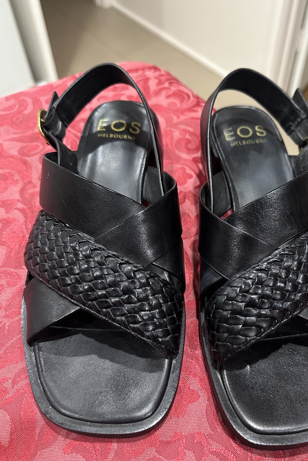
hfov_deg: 41.9
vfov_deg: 60.2
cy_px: 244
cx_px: 199
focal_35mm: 31
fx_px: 398
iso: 400
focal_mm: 6.86
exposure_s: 1/50
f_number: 1.78
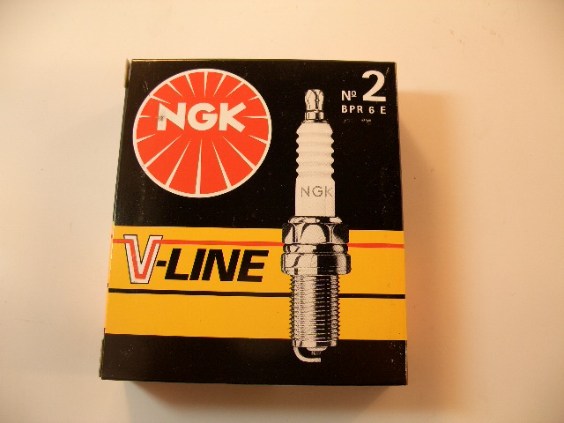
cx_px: 282
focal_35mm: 33
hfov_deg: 55.4
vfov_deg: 42.9
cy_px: 212
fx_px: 538
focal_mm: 7.1
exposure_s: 1/160
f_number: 2.8
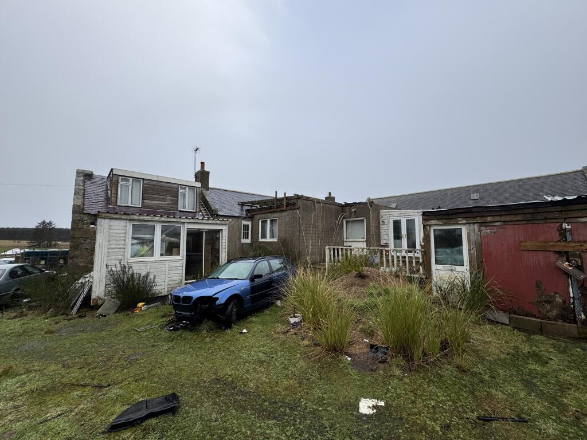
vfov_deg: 85.7
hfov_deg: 102.1
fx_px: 237
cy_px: 220
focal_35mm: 14
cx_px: 294
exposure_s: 1/202
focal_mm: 2.22
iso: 40
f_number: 2.2
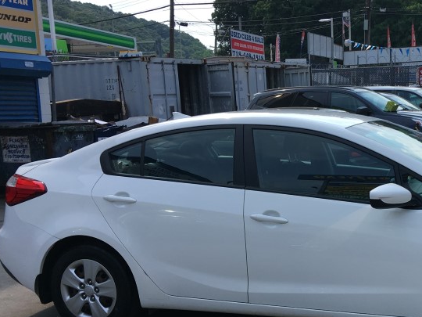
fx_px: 670
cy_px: 225
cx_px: 345
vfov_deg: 26.3
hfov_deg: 33.8
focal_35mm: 55
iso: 25
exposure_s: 1/1115
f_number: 2.2
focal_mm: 4.15
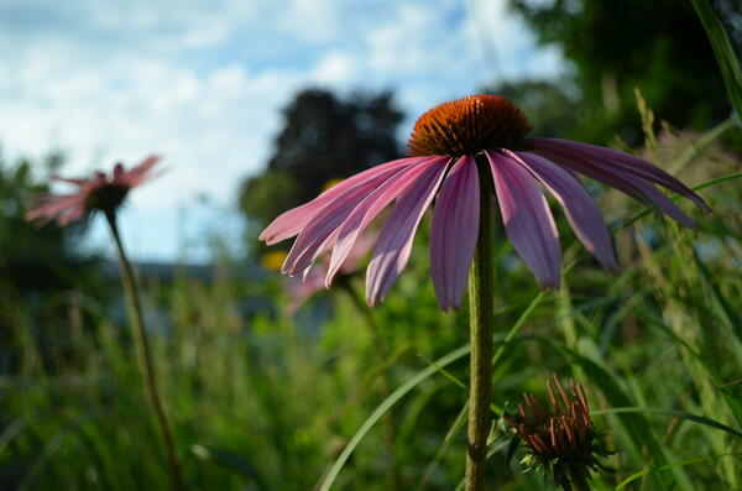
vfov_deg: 39.8
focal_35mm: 33
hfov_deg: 57.3
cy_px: 246
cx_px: 371
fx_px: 679
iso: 250
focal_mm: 22
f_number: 3.8
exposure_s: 1/1250
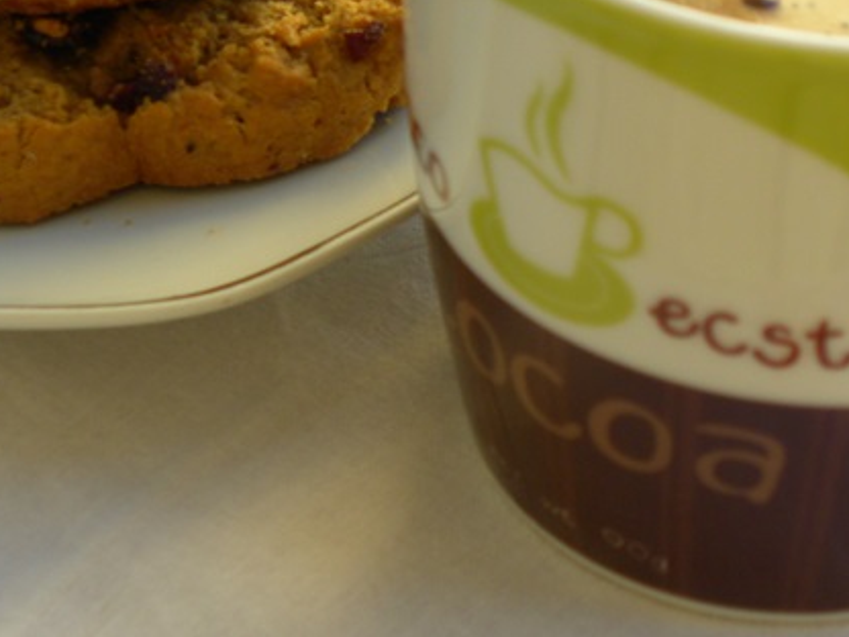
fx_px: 2453
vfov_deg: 14.8
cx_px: 625
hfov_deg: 19.5
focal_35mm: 100
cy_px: 208
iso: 64
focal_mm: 9.2
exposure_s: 1/82
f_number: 3.5
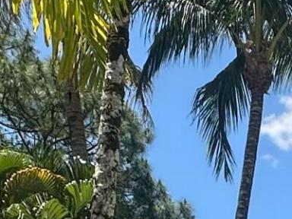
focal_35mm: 105
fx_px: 886
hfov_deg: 17.7
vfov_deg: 11.7
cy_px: 513
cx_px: 365
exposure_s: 1/1742
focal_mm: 2.22
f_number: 2.2
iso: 50
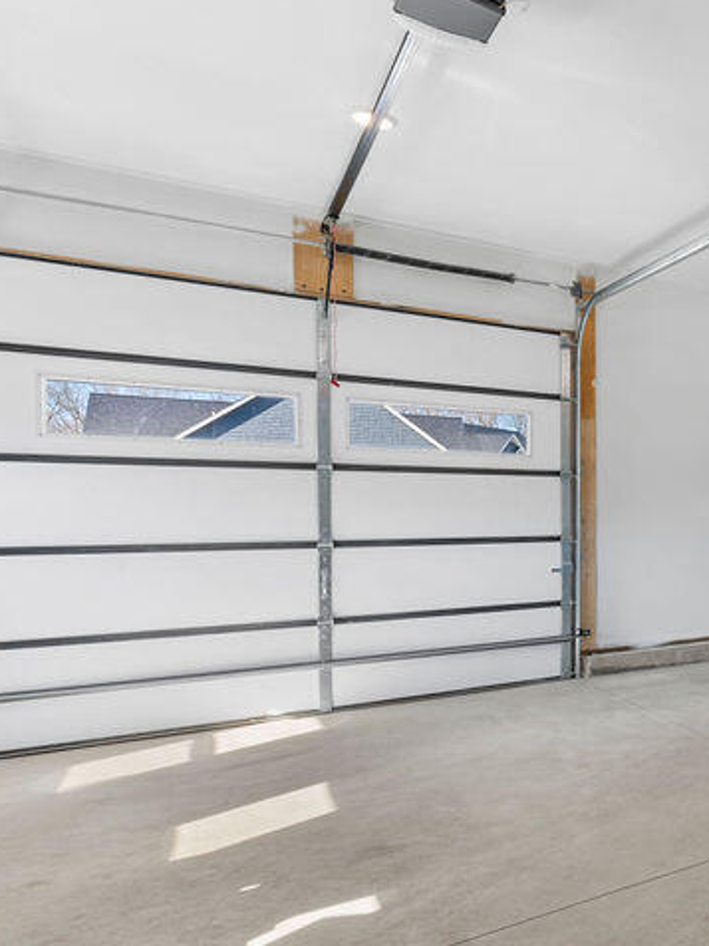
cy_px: 497
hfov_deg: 33.5
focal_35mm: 29
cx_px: 943
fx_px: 792
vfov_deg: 61.6
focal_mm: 14
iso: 125
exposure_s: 1/3
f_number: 10
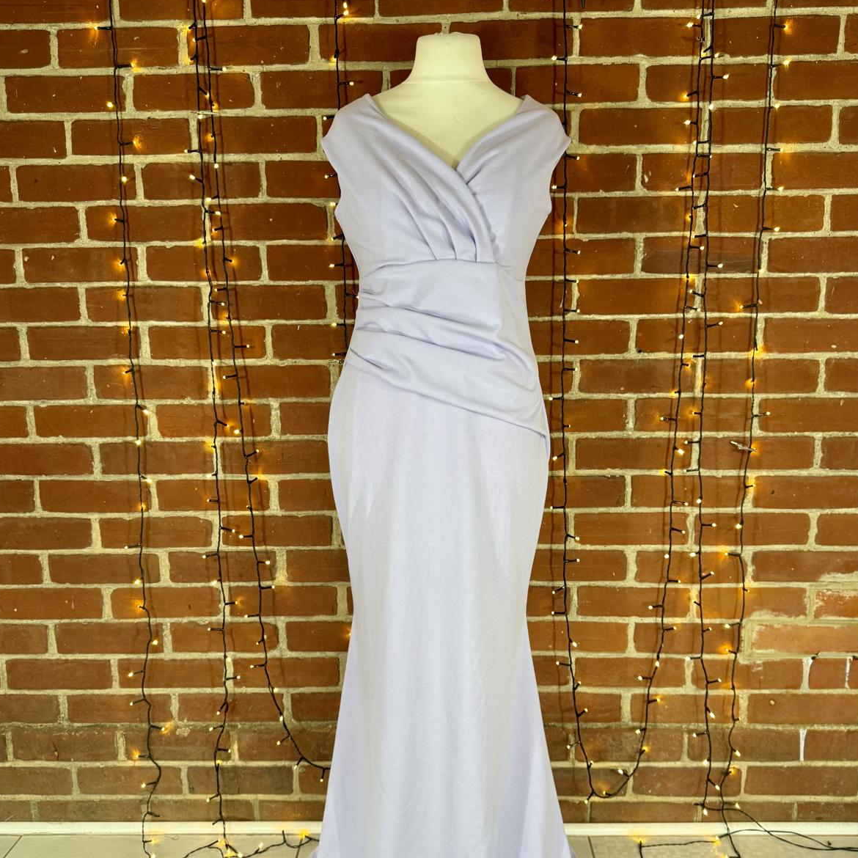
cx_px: 428
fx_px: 813
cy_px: 471
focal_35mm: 29
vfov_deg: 55.5
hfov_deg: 55.6
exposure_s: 1/100
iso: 160
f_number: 1.78
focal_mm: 6.76
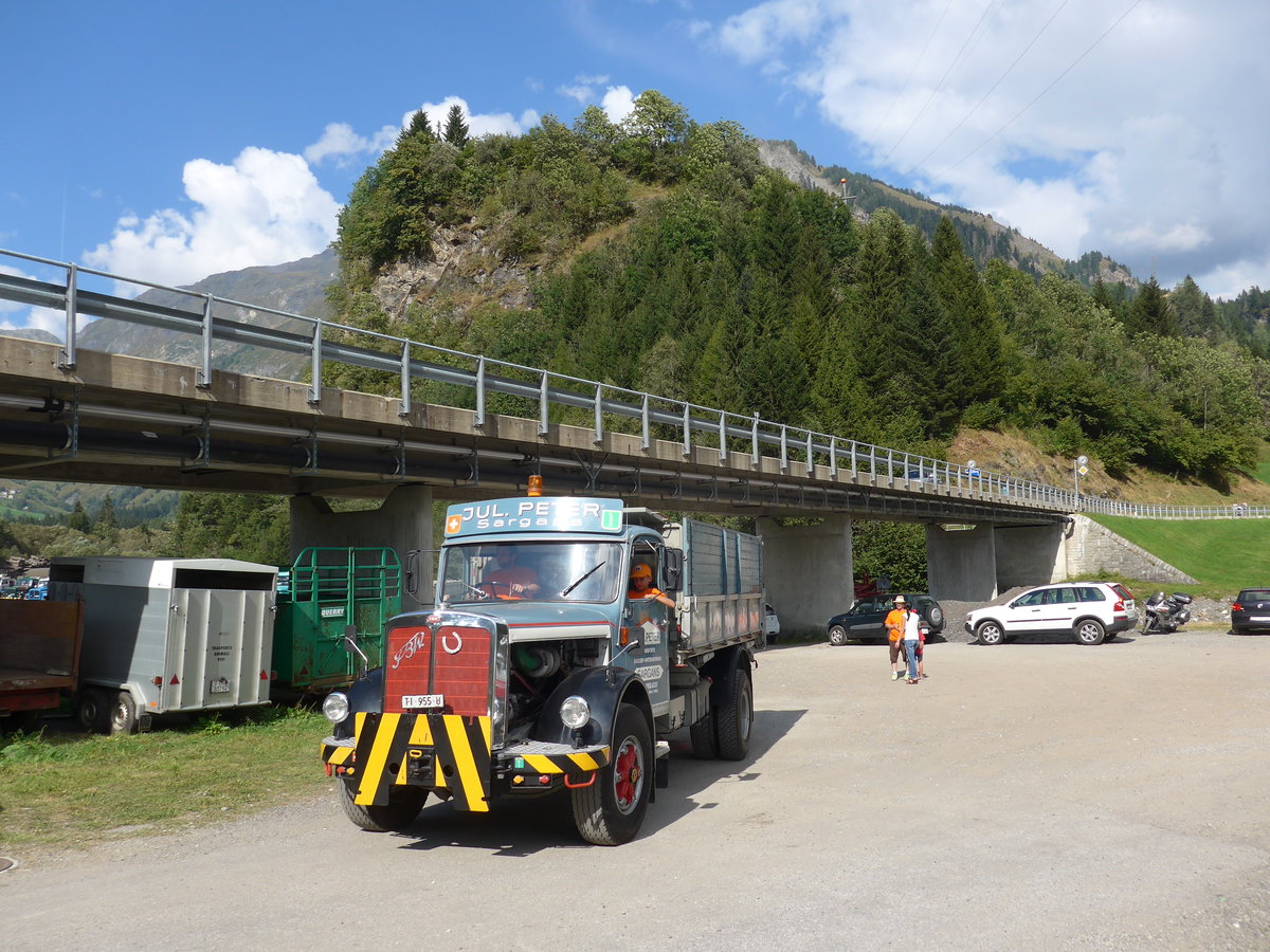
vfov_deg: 48.2
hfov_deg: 61.7
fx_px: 1064
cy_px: 476
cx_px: 635
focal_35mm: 29
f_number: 2.8
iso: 80
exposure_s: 1/1300
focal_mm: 6
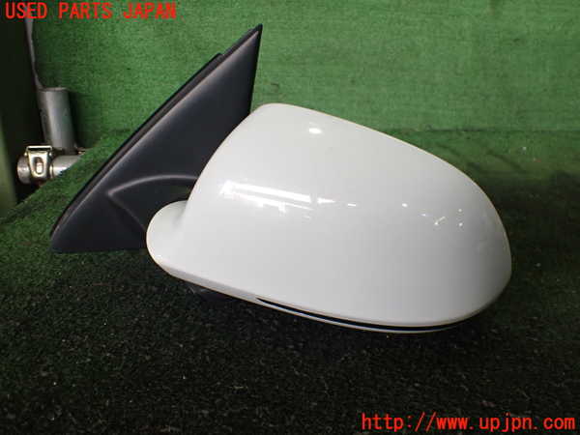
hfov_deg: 60.0
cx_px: 290
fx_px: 503
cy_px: 218
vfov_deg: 46.8
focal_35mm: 30
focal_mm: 5.4
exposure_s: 1/125
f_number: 2.3
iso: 320
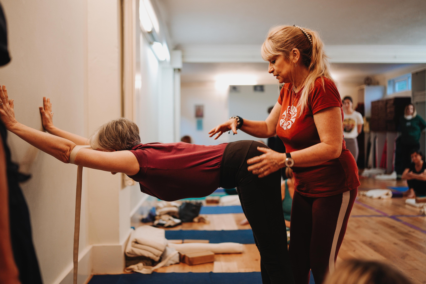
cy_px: 142
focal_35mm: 35
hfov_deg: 54.4
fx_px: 414
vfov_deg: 37.9
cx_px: 213
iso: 160
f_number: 1.4
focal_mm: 35
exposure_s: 1/80
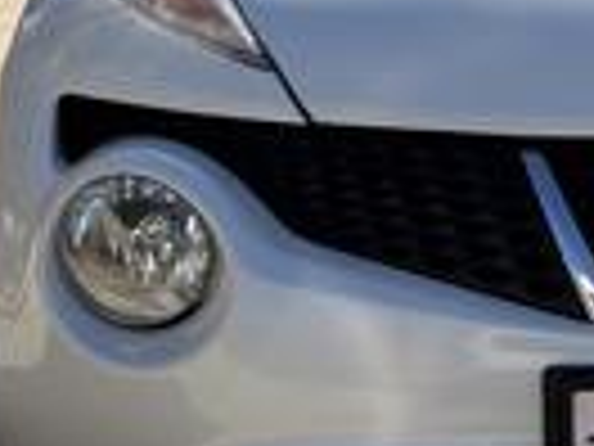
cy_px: 131
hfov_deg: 14.2
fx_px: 2299
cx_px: 724
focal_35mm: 134
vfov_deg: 11.0
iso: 64
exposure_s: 1/4386
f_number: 1.78
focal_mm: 6.76
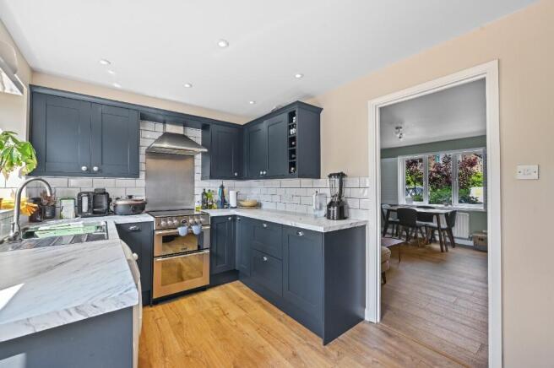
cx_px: 277
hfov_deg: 104.3
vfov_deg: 81.1
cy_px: 184
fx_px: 215
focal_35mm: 14
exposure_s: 1/4
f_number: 8
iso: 400
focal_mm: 14
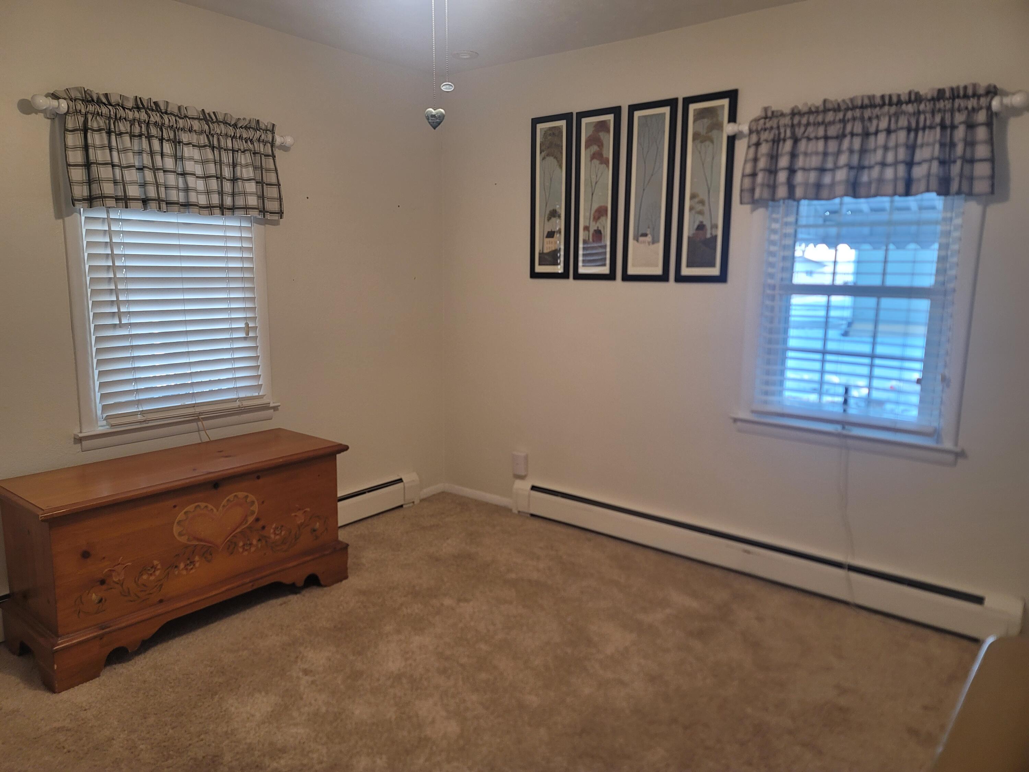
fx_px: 743
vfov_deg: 54.9
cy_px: 386
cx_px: 514
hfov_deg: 69.4
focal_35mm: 25
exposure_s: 1/120
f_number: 1.8
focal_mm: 7
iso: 250
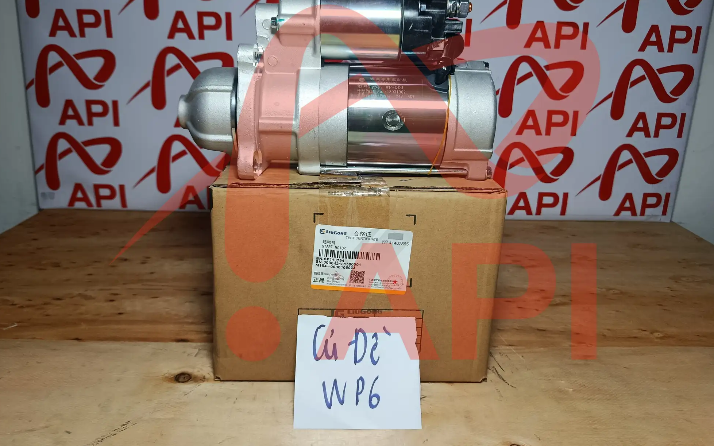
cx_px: 354
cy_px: 183
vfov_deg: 47.4
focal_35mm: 26
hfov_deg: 70.4
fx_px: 506
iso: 193
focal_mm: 5.24
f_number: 1.7
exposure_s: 1/100
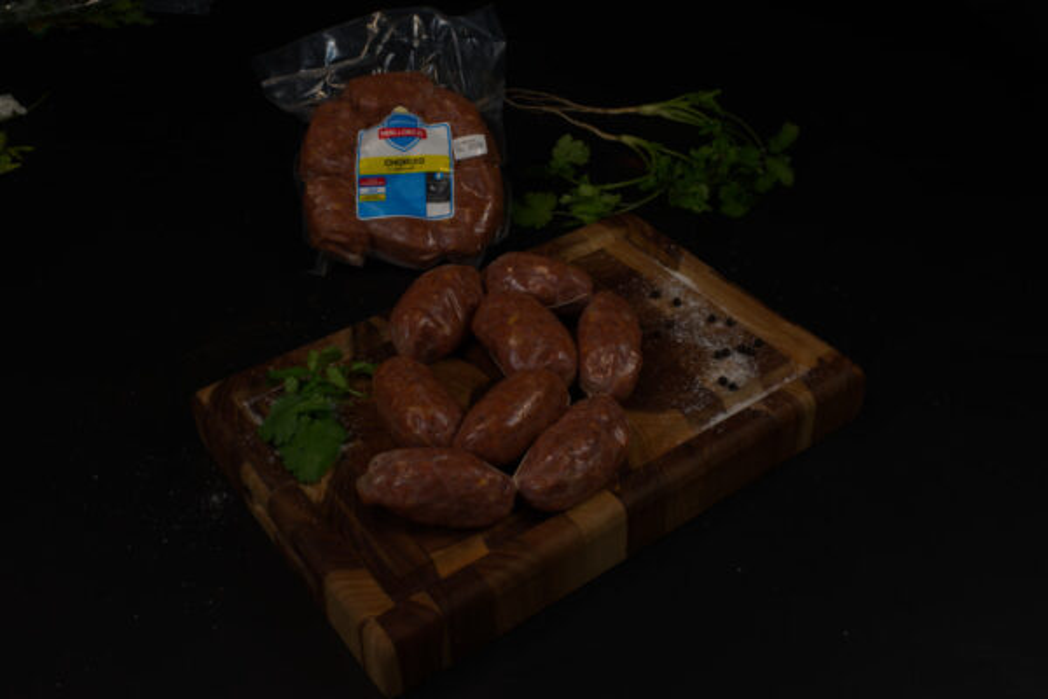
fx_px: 1092
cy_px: 350
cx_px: 524
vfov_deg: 35.5
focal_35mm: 38
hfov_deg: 51.3
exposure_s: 1/13
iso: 100
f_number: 14
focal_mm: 25
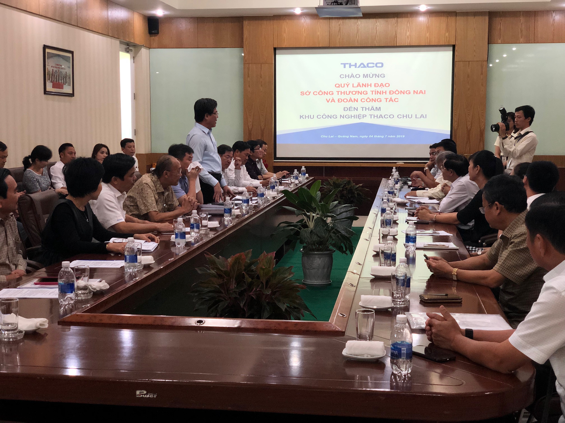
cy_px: 212
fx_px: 849
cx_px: 282
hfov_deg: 36.8
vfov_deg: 28.0
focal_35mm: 52
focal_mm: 6
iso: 50
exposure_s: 1/50
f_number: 2.4
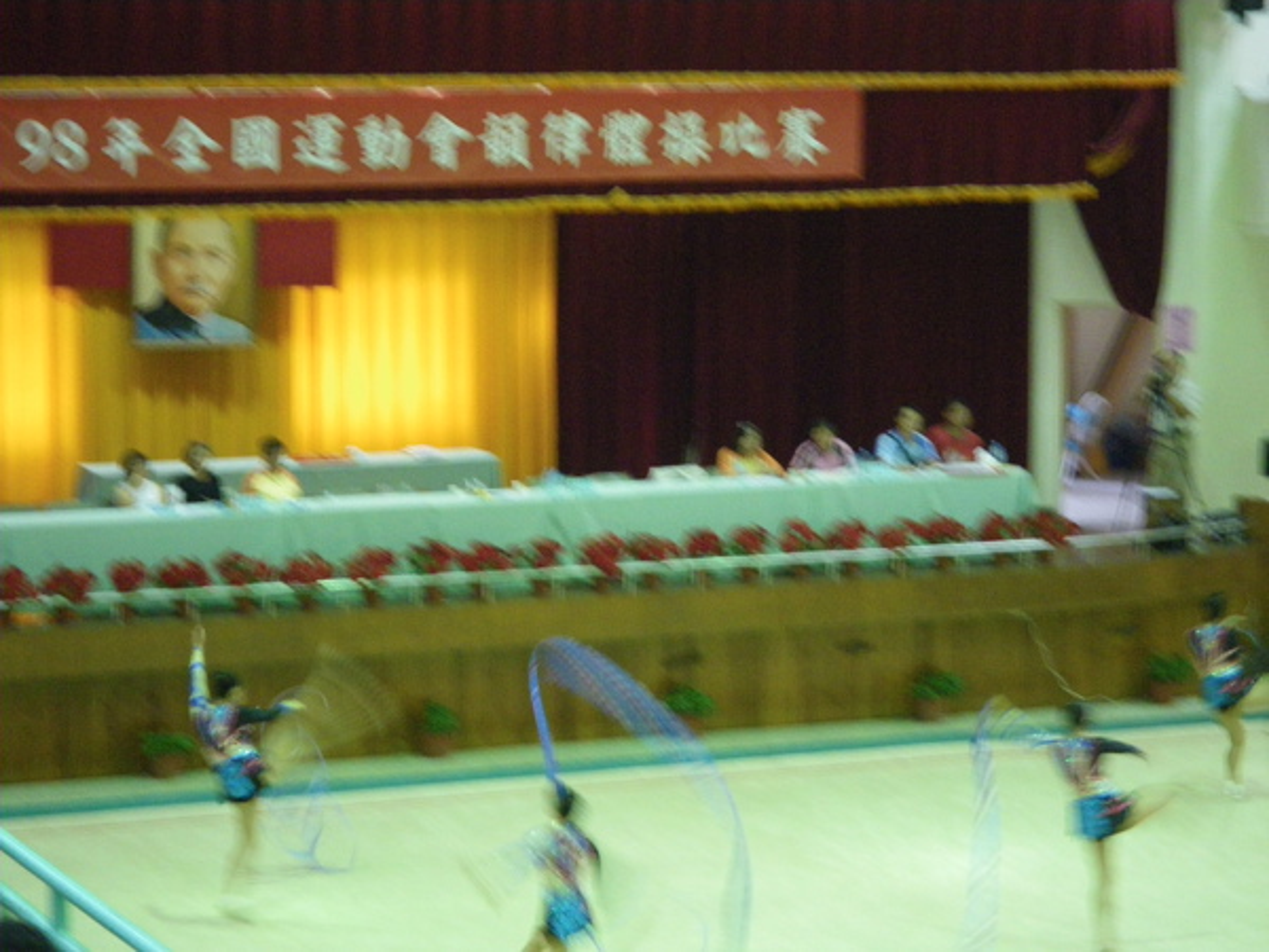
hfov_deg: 17.9
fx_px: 4033
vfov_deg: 13.5
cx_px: 634
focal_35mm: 110
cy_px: 476
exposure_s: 1/8
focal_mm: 19.6
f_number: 5.8
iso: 800
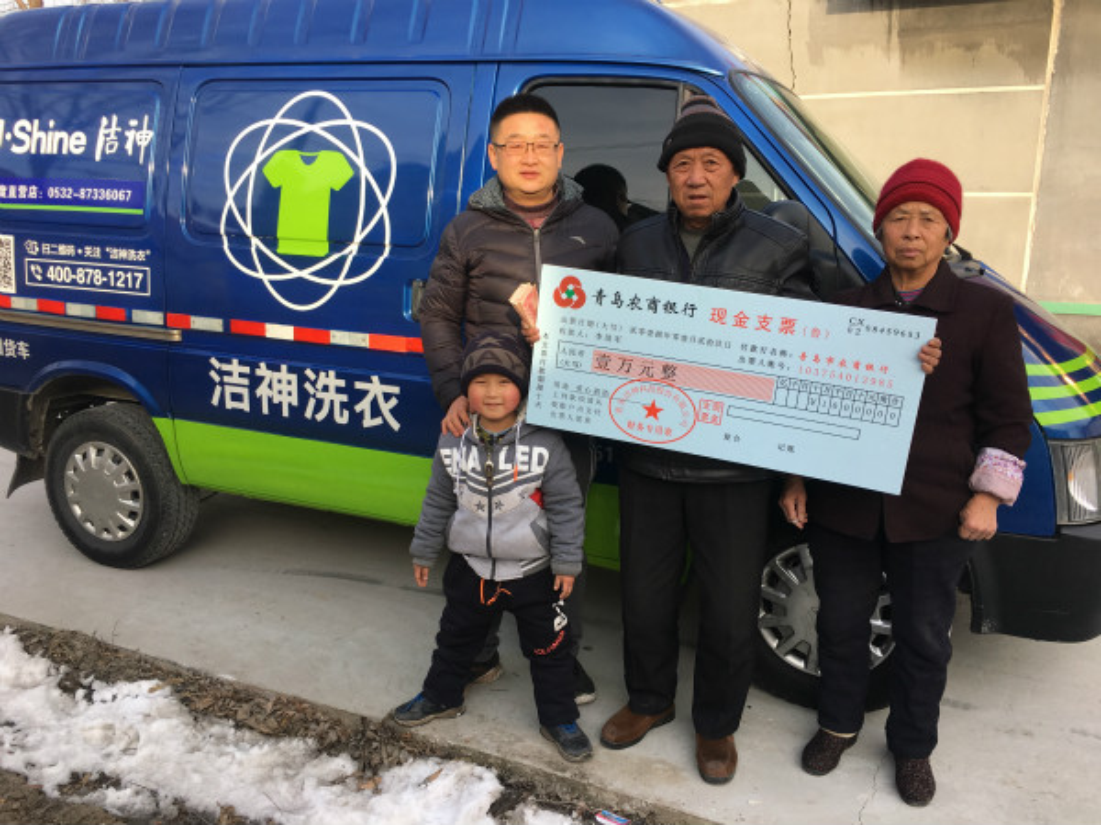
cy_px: 412
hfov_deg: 61.7
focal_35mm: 29
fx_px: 922
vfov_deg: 48.2
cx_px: 550
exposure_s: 1/382
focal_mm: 4.15
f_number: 2.2
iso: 25
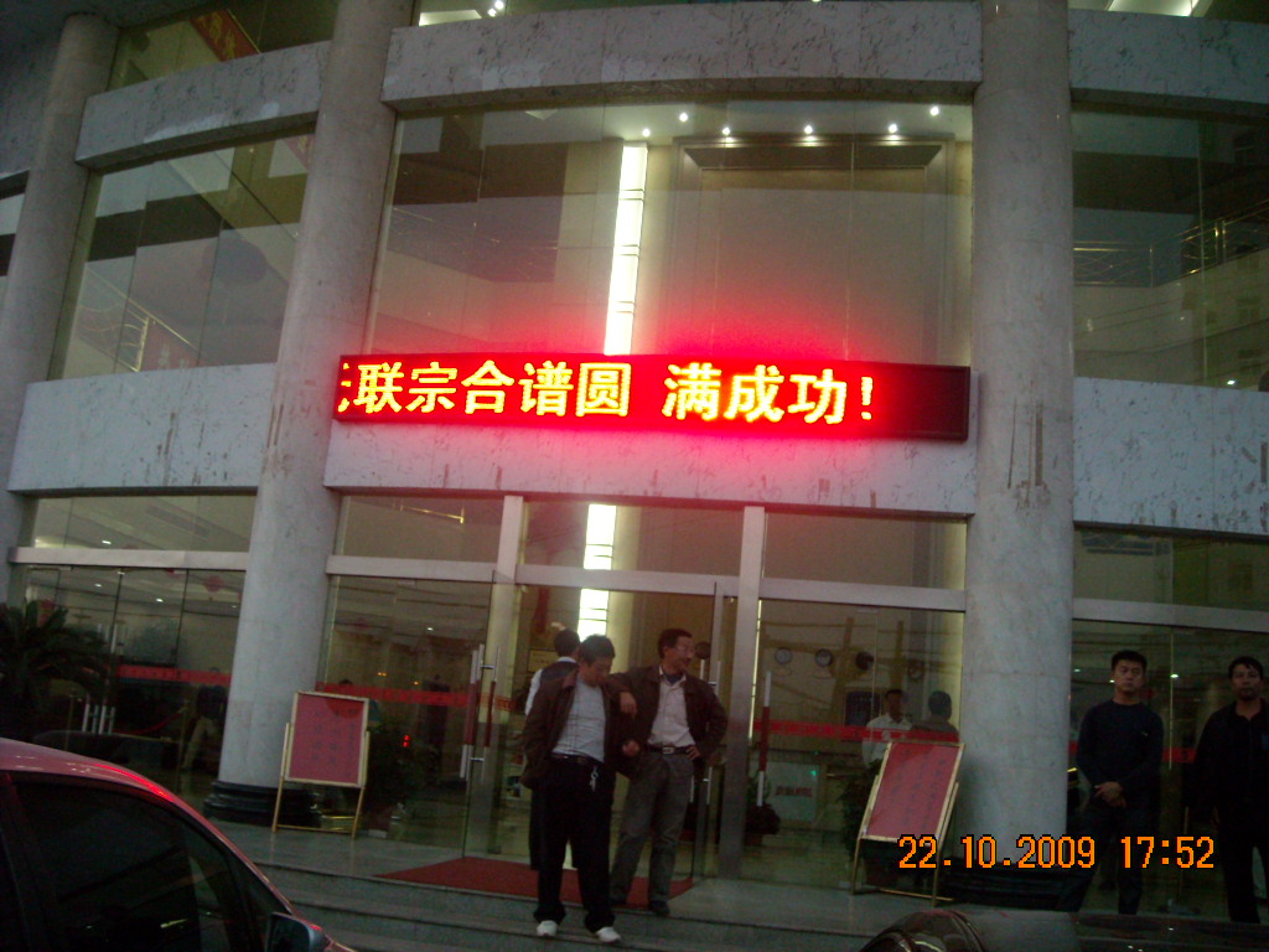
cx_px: 634
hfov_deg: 52.6
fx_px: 1283
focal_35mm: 35
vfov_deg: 40.7
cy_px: 476
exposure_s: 1/52
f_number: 2.8
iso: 400
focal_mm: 5.7
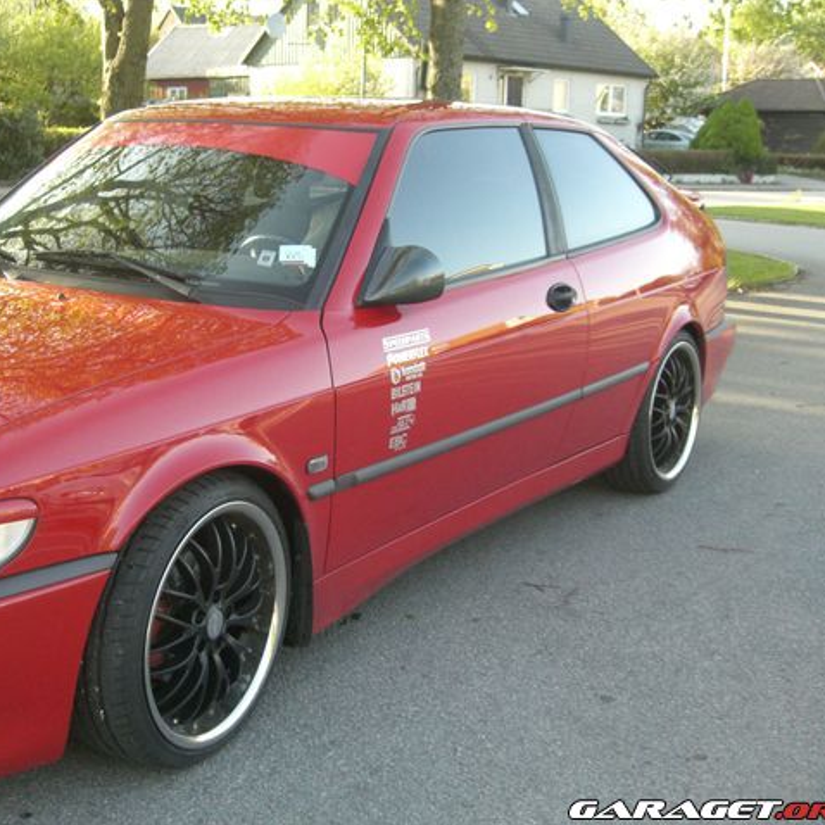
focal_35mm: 45
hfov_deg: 37.3
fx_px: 1213
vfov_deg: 37.6
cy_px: 412
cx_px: 312
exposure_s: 1/500
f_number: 2.8
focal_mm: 7.9
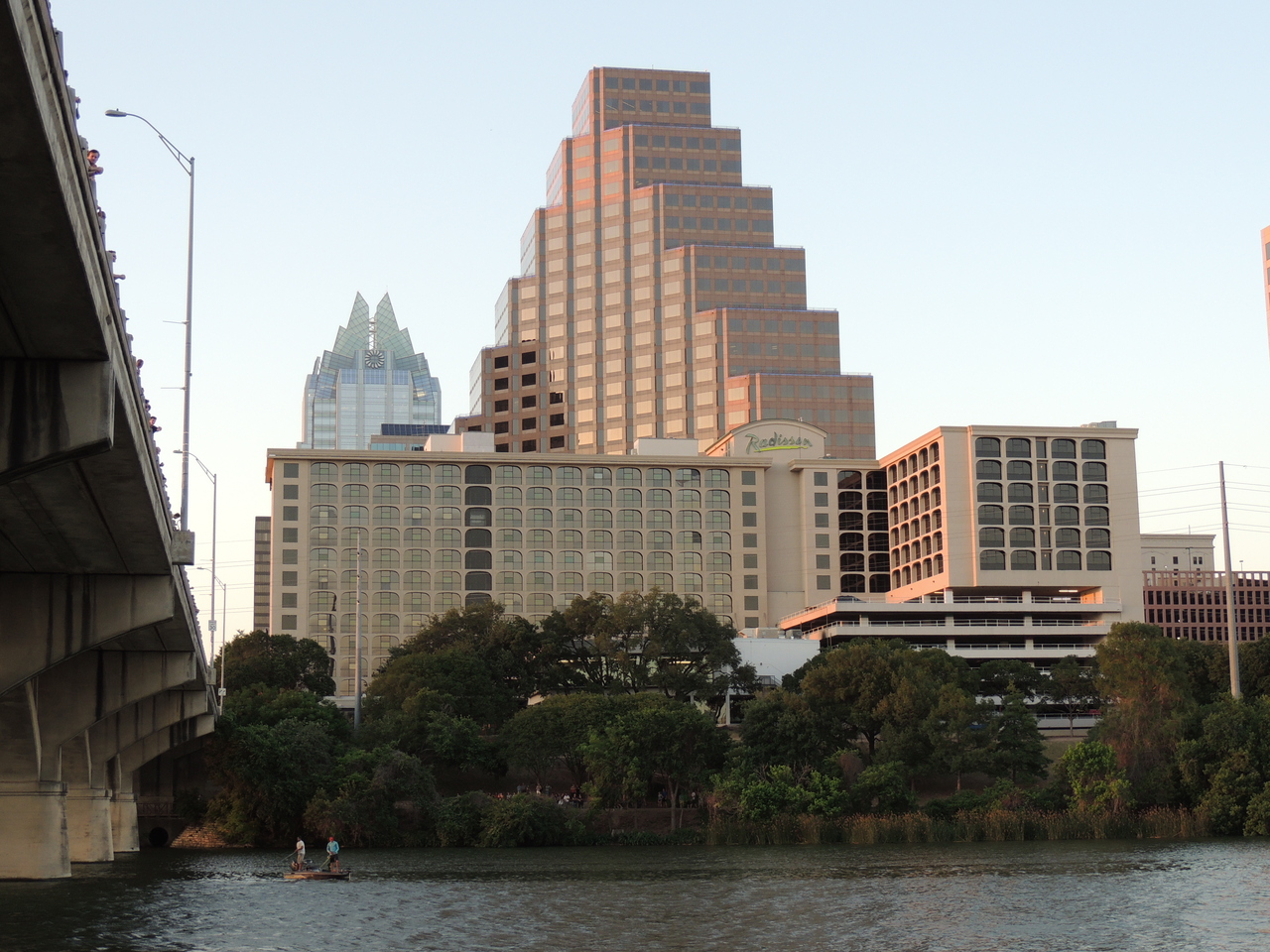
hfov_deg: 34.9
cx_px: 635
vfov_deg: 26.6
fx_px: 2018
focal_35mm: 55
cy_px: 476
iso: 125
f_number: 3.7
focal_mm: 9.8
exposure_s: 1/60
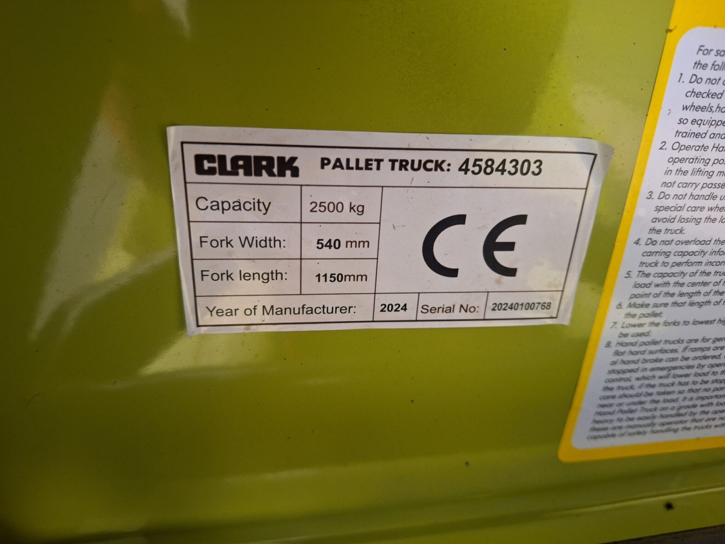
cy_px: 272
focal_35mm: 23
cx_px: 362
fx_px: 482
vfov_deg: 58.9
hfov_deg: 73.9
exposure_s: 1/25
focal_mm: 5.54
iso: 400
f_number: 1.8
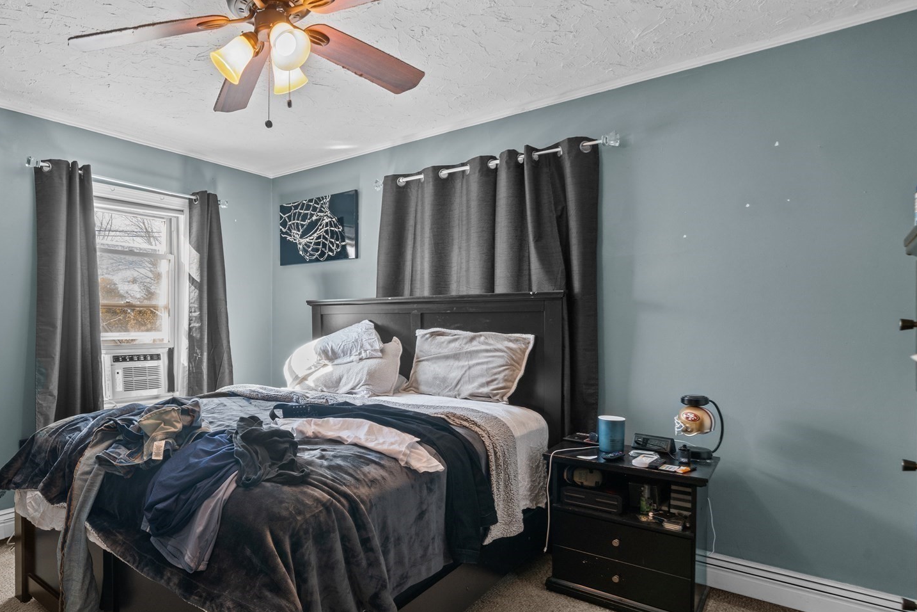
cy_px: 344
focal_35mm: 20
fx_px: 509
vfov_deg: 61.7
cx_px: 279
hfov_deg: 80.1
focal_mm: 14
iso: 250
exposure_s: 1/2.5
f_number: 9
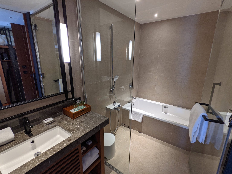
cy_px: 87
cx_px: 116
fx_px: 107
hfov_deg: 94.5
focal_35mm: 16
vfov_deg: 78.1
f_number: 2.2
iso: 141
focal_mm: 2.22
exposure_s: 1/24
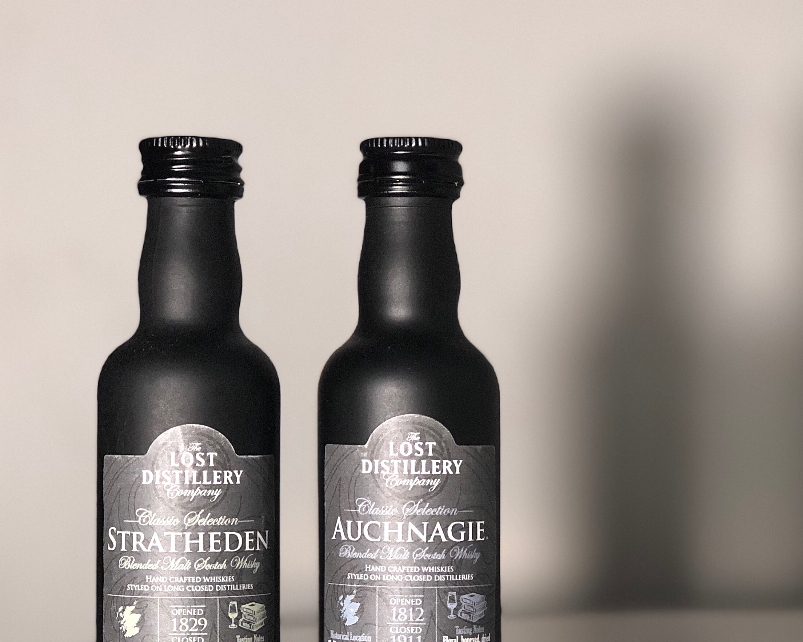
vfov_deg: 18.2
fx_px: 1996
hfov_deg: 22.6
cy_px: 444
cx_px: 554
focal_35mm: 84
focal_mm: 6.6
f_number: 2.8
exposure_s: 1/33
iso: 100
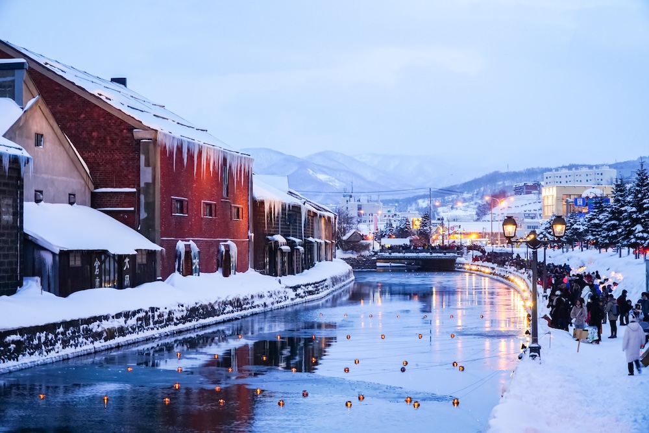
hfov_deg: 31.2
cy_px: 216
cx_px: 324
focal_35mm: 64
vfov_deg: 21.1
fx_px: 1163
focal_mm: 43
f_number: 8
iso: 1000
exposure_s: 1/13
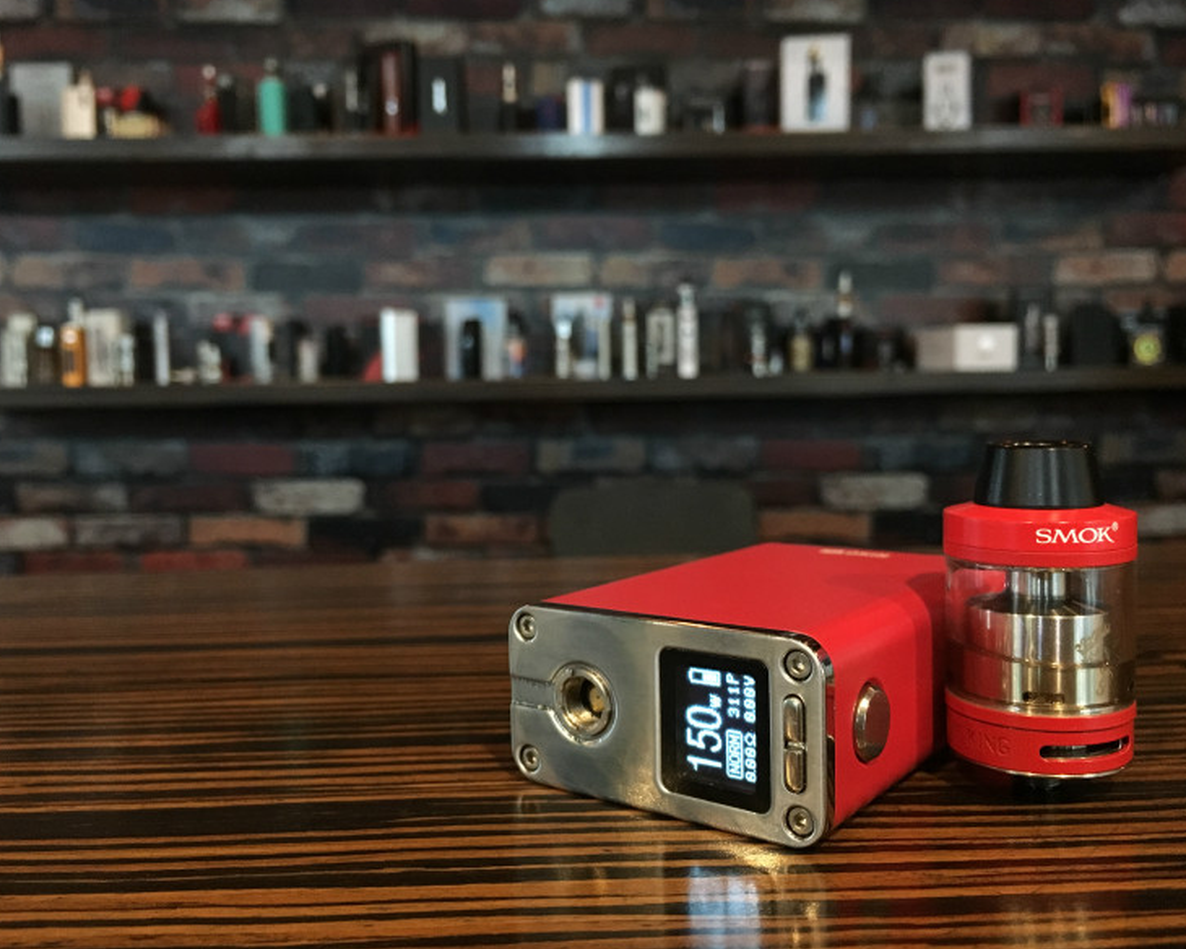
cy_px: 463
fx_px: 1088
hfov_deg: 57.1
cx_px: 561
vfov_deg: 47.1
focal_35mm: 31
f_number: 2.2
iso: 200
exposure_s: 1/17
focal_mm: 4.15
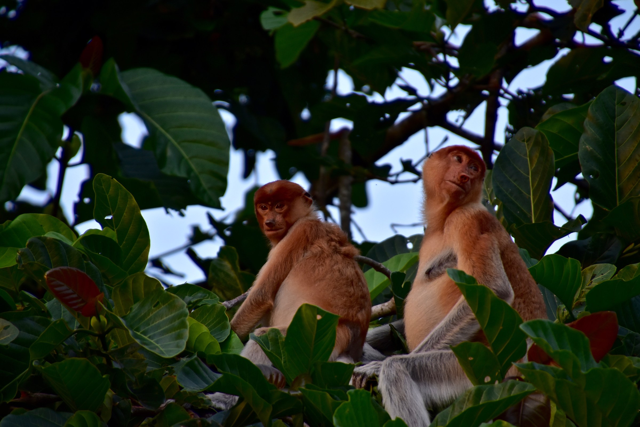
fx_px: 7999
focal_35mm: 450
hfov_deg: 4.6
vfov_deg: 3.1
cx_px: 320
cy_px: 214
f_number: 6.3
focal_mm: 300
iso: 500
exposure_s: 1/125
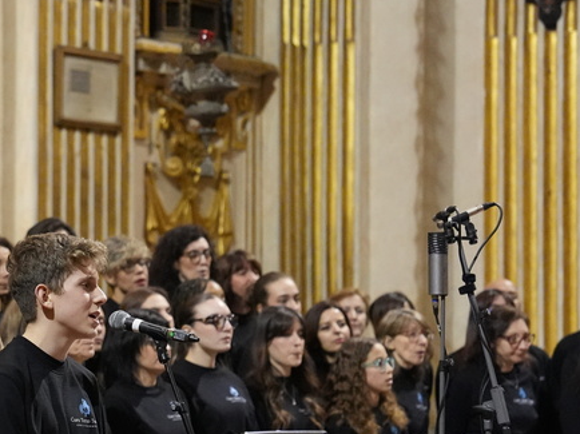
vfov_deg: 9.3
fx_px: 2663
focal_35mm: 159
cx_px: 11
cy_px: 277
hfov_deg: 12.3
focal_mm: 70
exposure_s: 1/125
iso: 6400
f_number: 2.8
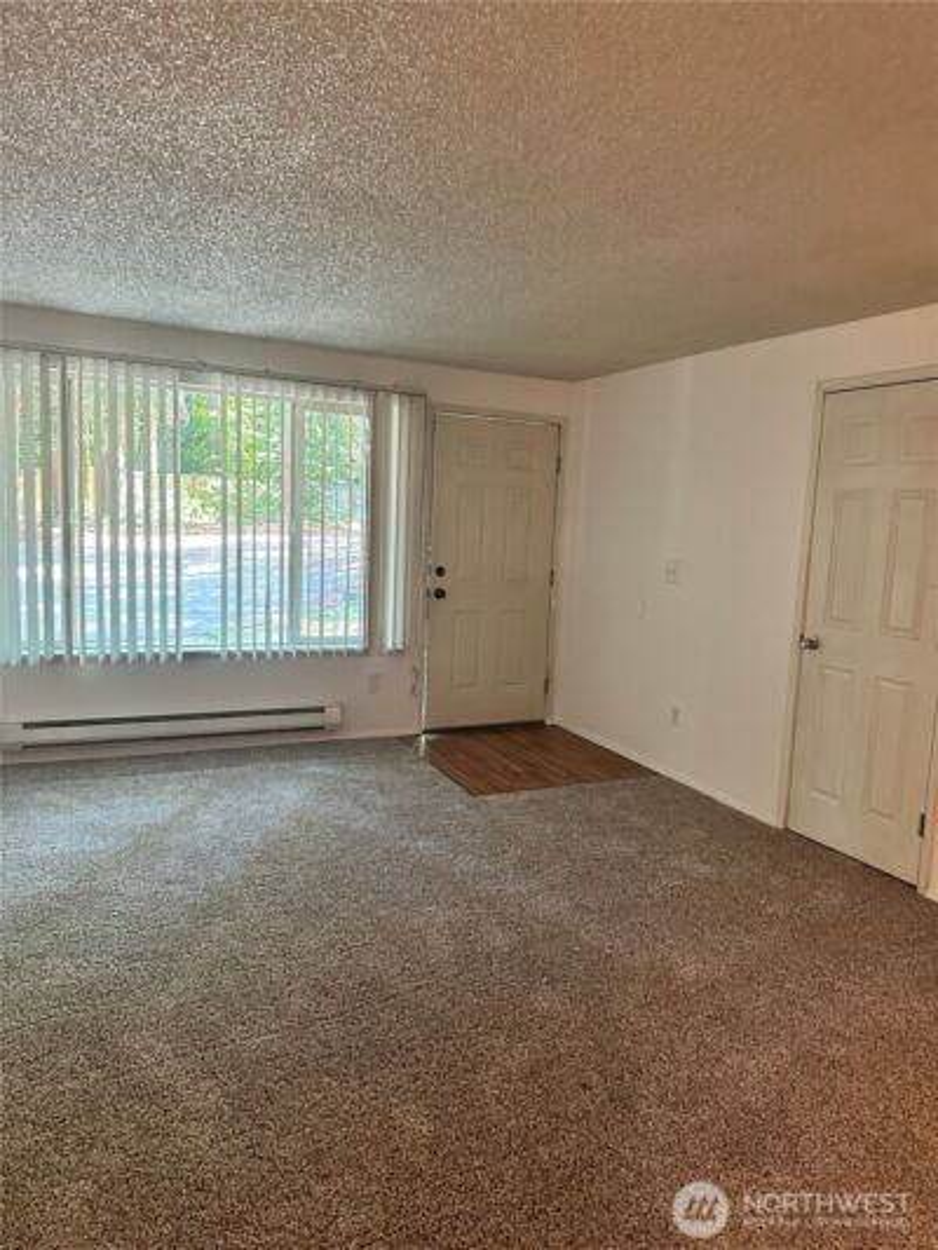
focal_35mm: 24
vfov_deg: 71.6
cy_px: 625
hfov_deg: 56.8
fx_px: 867
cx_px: 469
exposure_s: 1/40
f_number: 1.78
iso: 640
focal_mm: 6.86
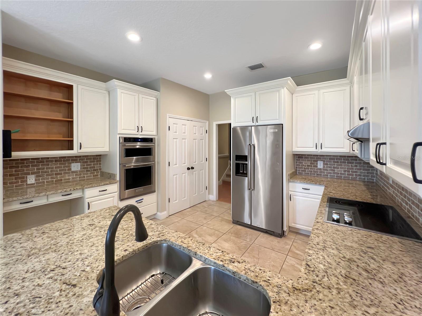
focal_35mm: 13
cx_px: 211
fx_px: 158
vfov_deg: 89.9
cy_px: 158
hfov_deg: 106.2
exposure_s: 1/60
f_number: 1.8
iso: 160
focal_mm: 1.57
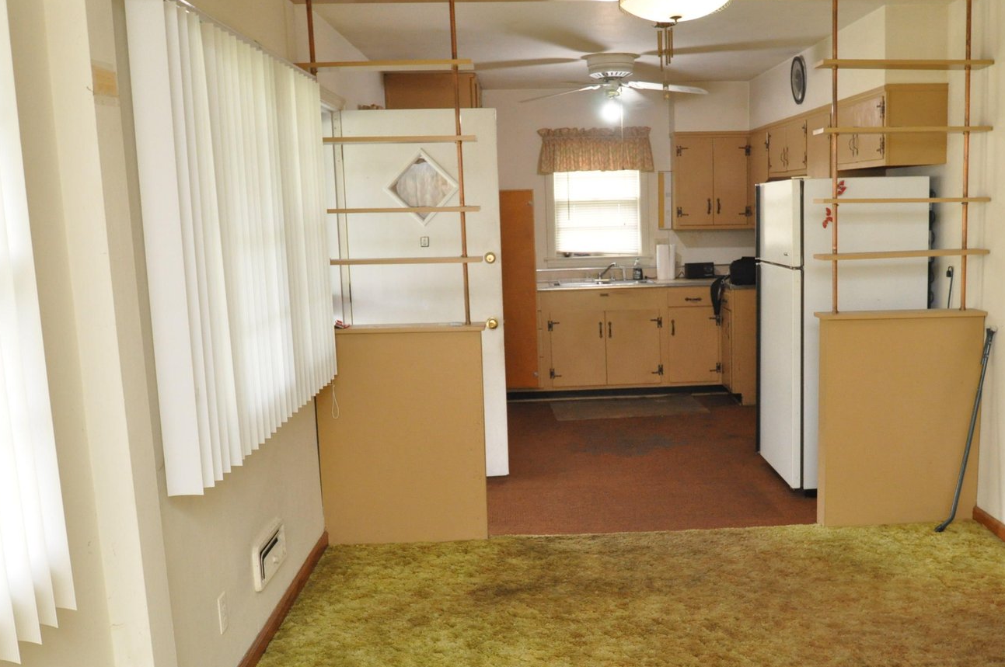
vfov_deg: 35.2
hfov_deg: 50.8
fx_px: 1050
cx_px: 609
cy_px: 386
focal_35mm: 38
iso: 1600
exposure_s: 1/60
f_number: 7.1
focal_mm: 19
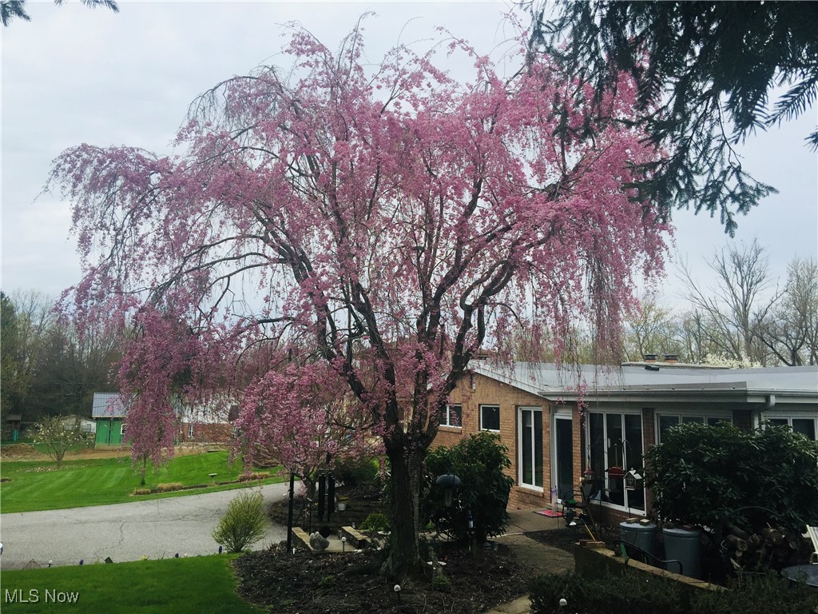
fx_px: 685
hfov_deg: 61.7
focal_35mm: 29
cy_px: 307
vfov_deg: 48.2
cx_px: 409
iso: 32
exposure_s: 1/1522
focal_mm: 4.15
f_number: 2.2
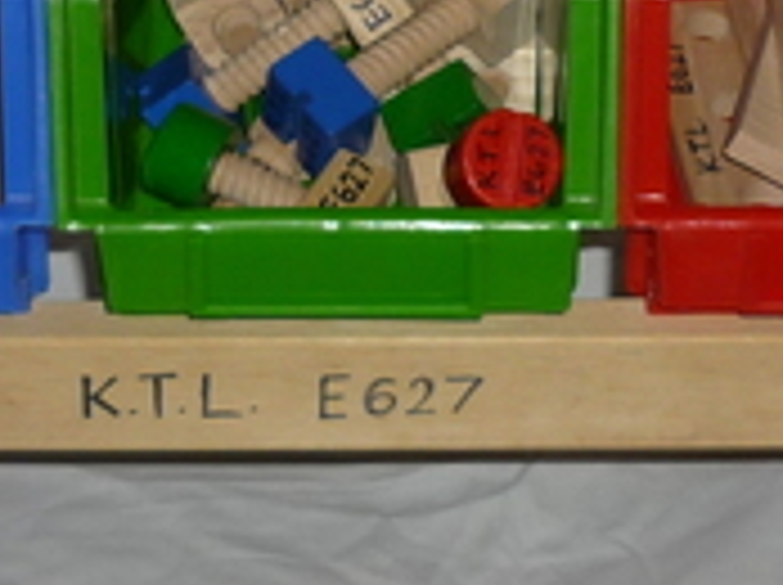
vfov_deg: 9.7
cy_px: 90
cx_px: 328
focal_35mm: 152
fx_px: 3433
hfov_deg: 13.0
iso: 100
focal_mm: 5.5
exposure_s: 1/30
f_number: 2.8
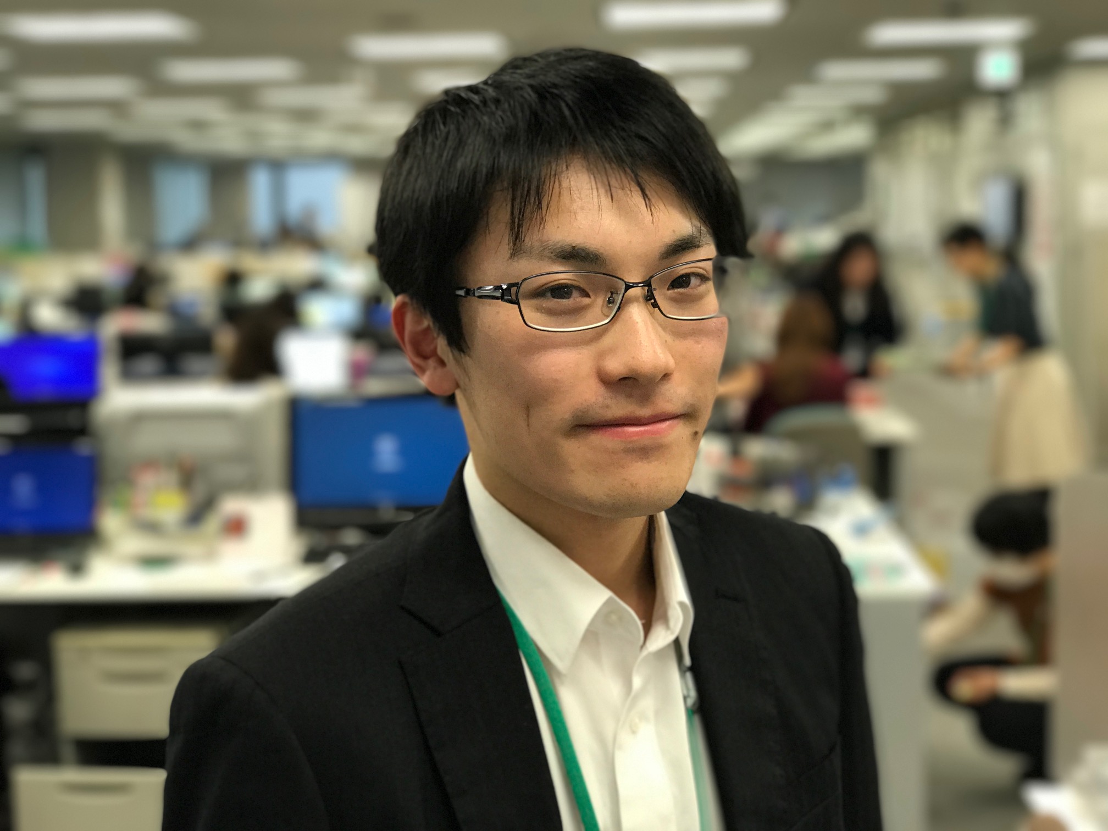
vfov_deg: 25.7
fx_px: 1824
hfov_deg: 33.8
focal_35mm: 57
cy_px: 416
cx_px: 554
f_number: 2.8
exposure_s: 1/50
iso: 200
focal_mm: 6.6
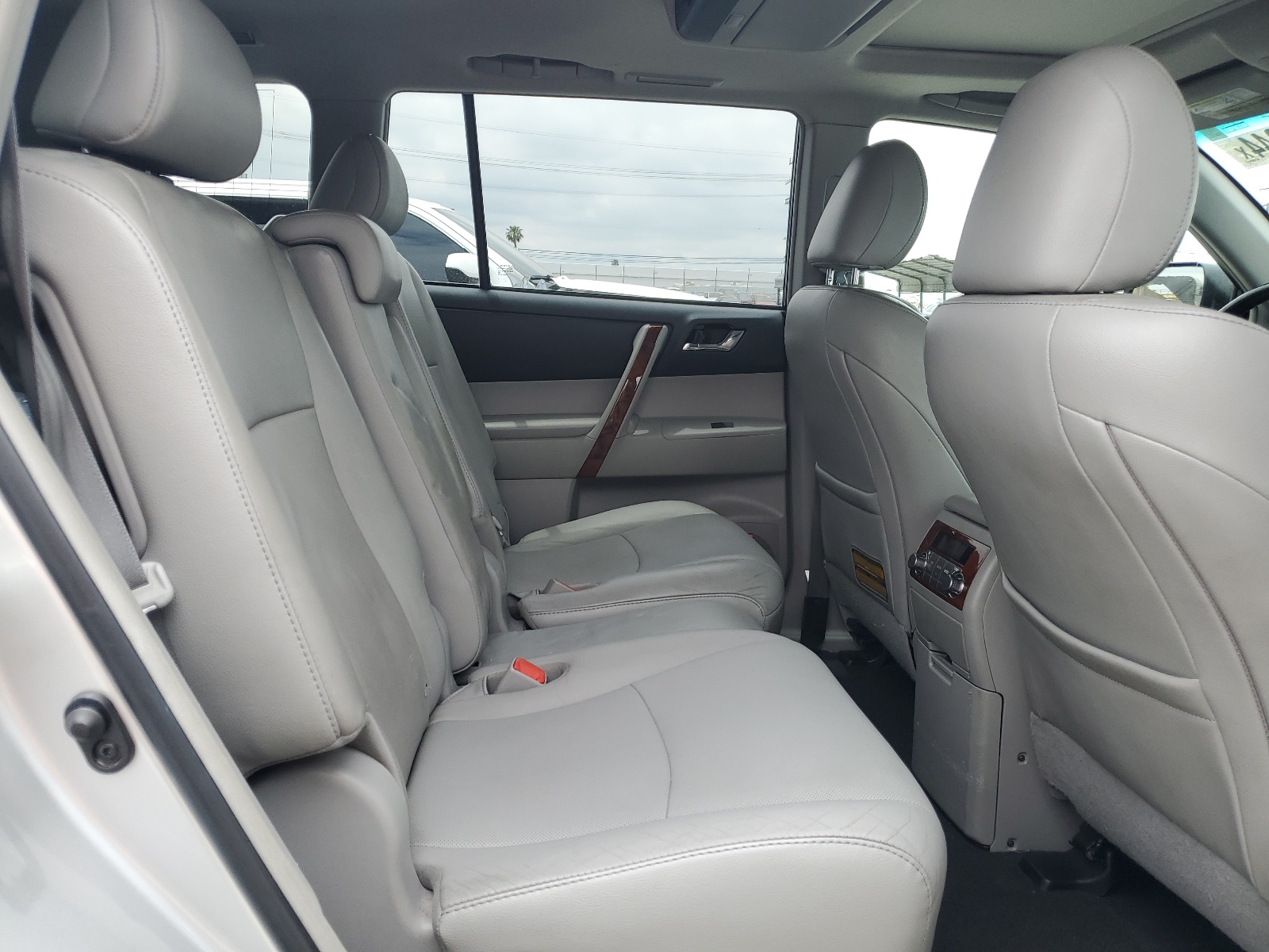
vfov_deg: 53.1
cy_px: 476
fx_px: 953
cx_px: 634
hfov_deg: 67.3
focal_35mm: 26
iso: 50
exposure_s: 1/588
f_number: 1.5
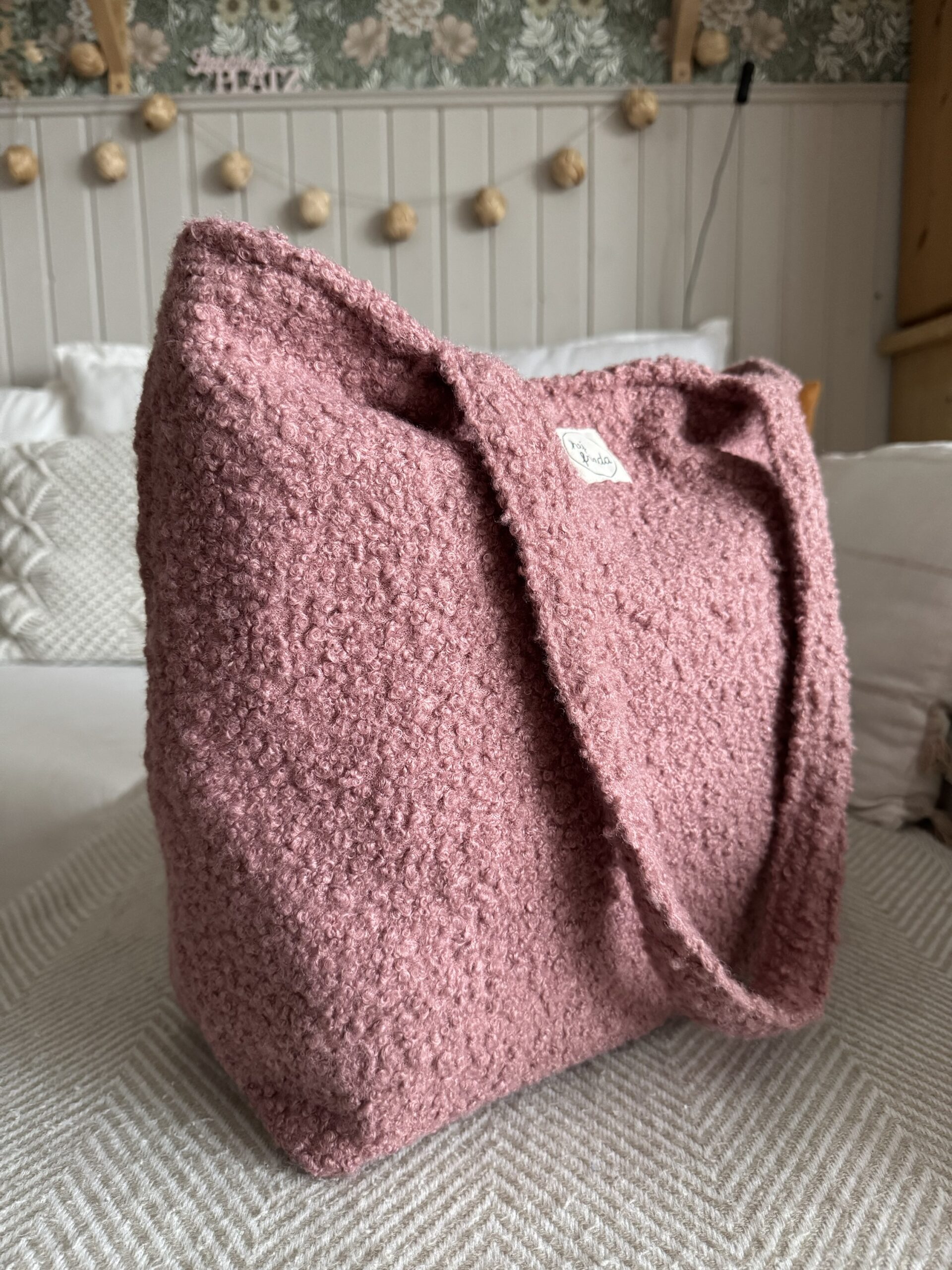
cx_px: 476
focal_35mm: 24
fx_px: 880
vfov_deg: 71.6
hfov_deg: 56.8
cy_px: 635
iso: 640
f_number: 1.78
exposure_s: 1/60
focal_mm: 6.76
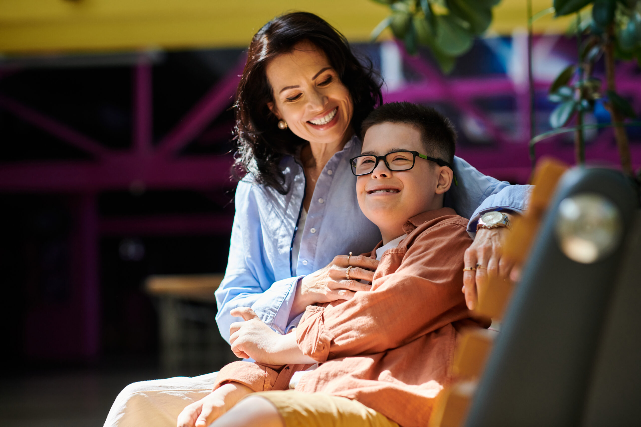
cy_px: 214
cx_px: 320
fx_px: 1513
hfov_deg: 23.9
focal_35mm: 85
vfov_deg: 16.1
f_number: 2.8
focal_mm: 85
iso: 500
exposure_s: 1/800
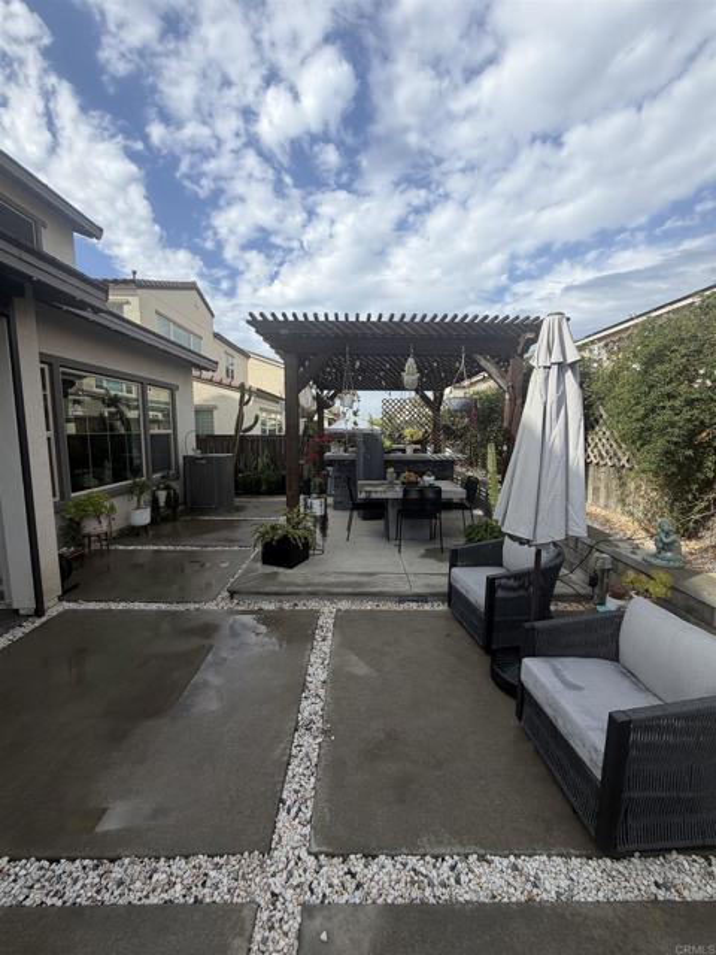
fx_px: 386
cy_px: 478
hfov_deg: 85.7
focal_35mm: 14
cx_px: 358
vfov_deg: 102.1
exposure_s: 1/770
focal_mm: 2.22
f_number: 2.2
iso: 25
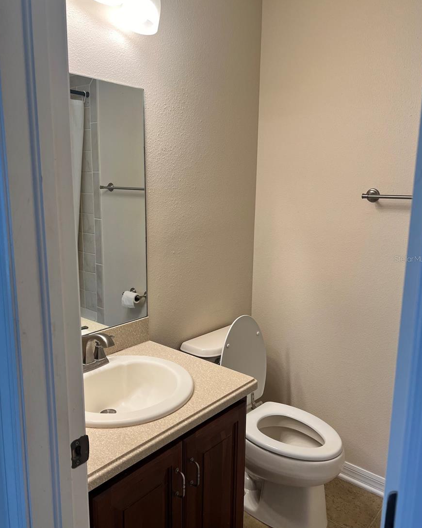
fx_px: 437
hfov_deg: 51.5
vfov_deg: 62.2
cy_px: 259
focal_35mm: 28
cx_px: 211
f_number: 1.5
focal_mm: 5.7
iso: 64
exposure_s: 1/120
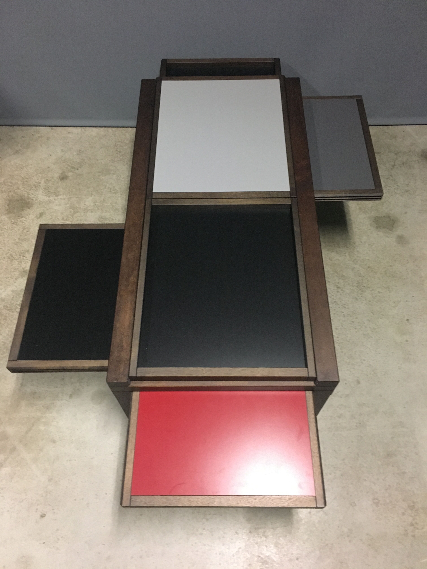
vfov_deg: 61.7
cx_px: 214
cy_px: 284
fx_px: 477
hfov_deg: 48.2
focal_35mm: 29
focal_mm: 4.15
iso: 250
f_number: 2.2
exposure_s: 1/17
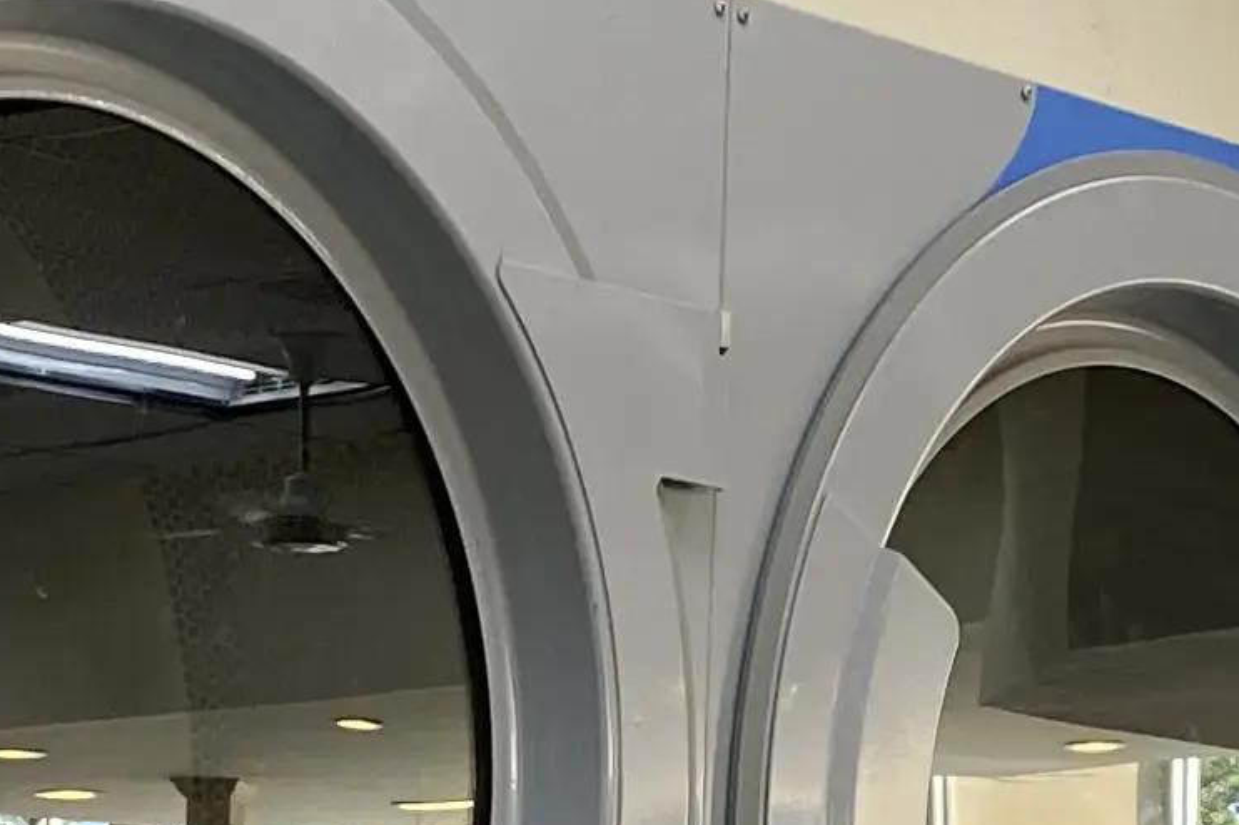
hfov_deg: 13.8
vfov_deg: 8.9
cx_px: 63
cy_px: 1556
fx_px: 5057
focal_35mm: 147
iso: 100
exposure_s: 1/120
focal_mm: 4.25
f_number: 1.8
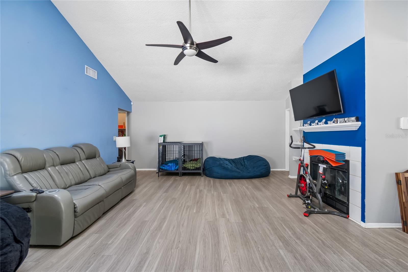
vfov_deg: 77.3
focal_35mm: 15
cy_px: 136
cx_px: 204
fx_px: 170
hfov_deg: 100.4
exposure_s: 1/6
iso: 100
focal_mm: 10
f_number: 7.1
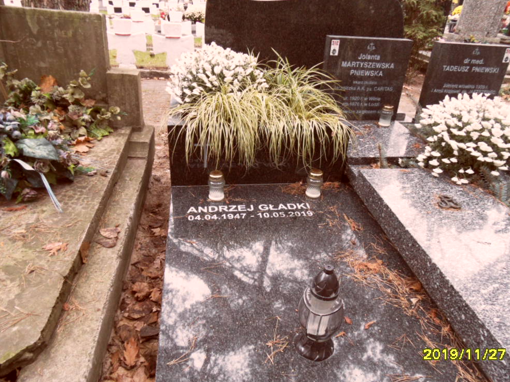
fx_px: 368
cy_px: 196
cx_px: 265
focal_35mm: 25
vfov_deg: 54.9
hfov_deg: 69.4
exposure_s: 1/30
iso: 160
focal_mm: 3.9
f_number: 3.2
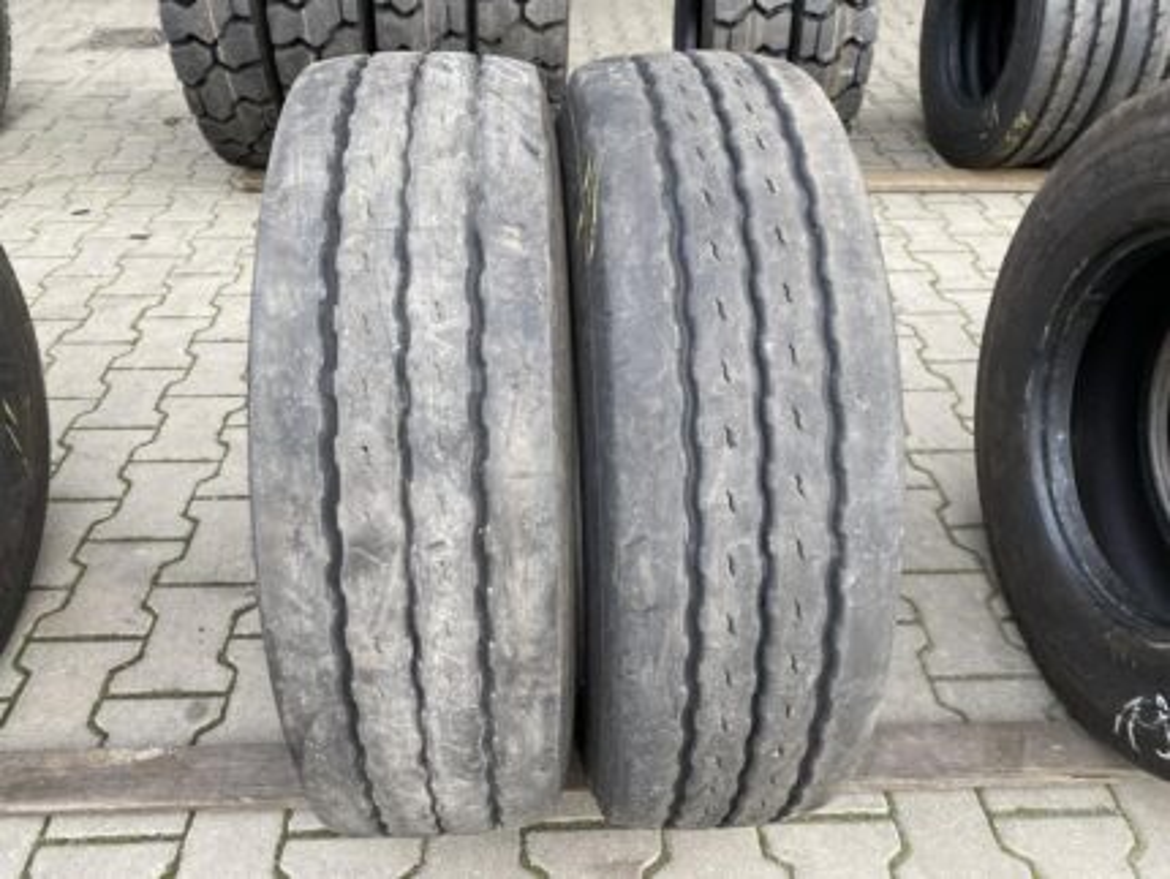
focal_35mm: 26
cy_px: 440
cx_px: 585
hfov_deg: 67.3
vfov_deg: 53.1
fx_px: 879
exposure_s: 1/122
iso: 40
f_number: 1.8
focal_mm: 4.25
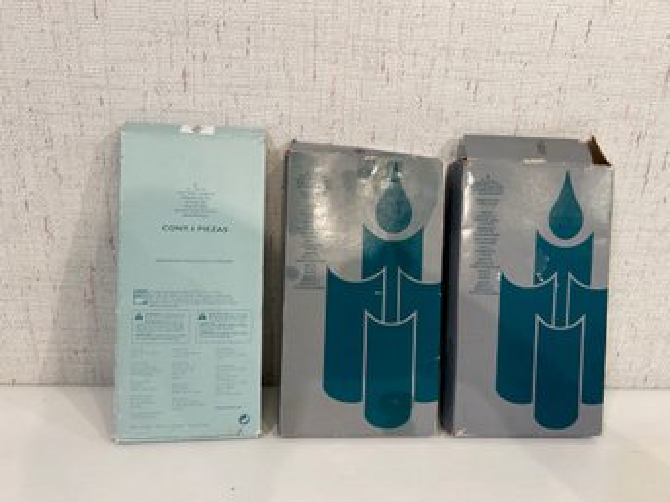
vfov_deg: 53.0
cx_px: 335
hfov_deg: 67.3
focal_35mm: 26
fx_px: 503
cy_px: 251
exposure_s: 1/120
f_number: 1.5
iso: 100
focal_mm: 5.7
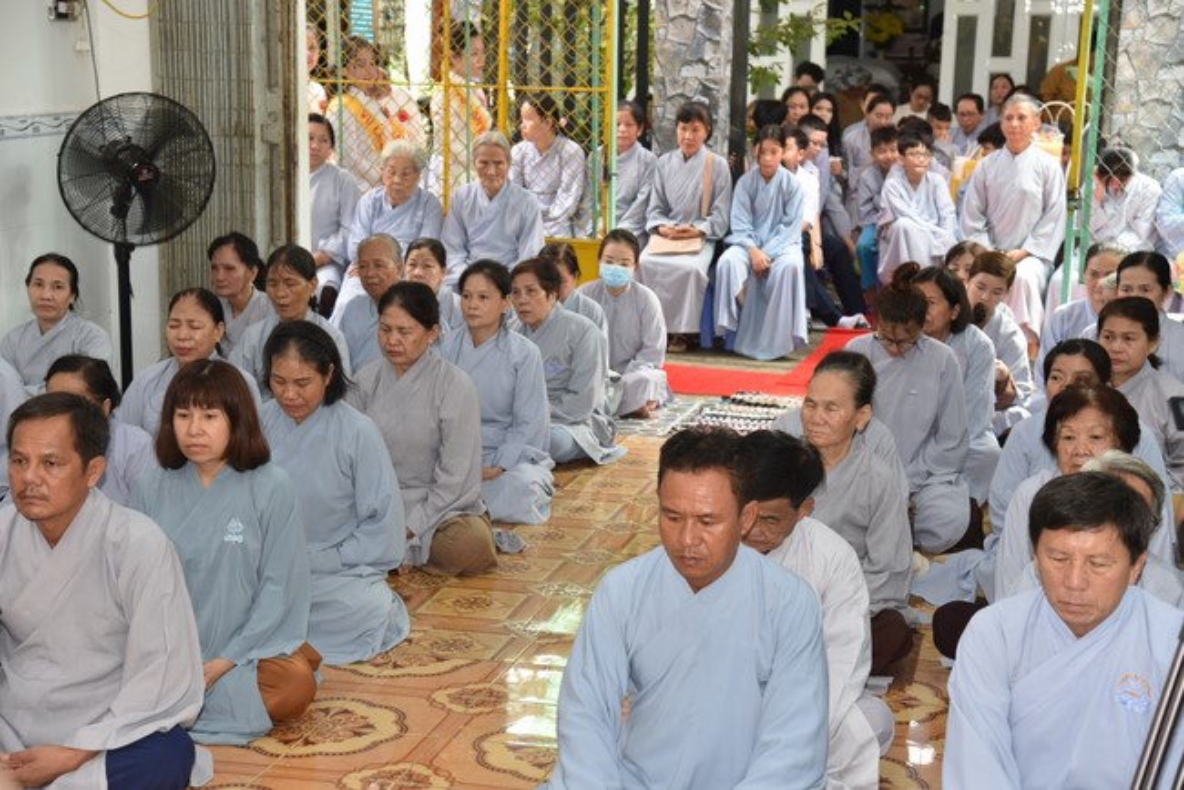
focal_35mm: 66
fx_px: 2172
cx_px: 592
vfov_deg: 20.6
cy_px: 395
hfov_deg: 30.5
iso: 800
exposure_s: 1/100
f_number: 5
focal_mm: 66
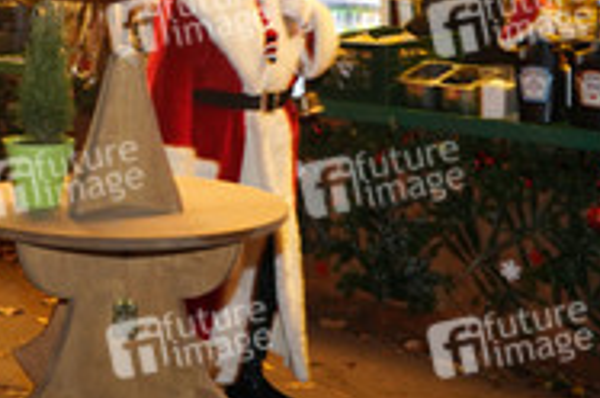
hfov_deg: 24.3
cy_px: -61
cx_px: 104
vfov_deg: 16.0
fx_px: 1364
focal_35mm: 82
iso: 1600
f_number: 2.8
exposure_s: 1/20
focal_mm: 34
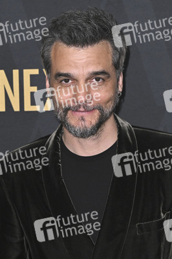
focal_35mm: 112
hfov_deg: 12.2
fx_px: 804
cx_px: 86
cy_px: 130
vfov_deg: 18.3
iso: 2000
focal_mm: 75
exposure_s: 1/320
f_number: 5.6
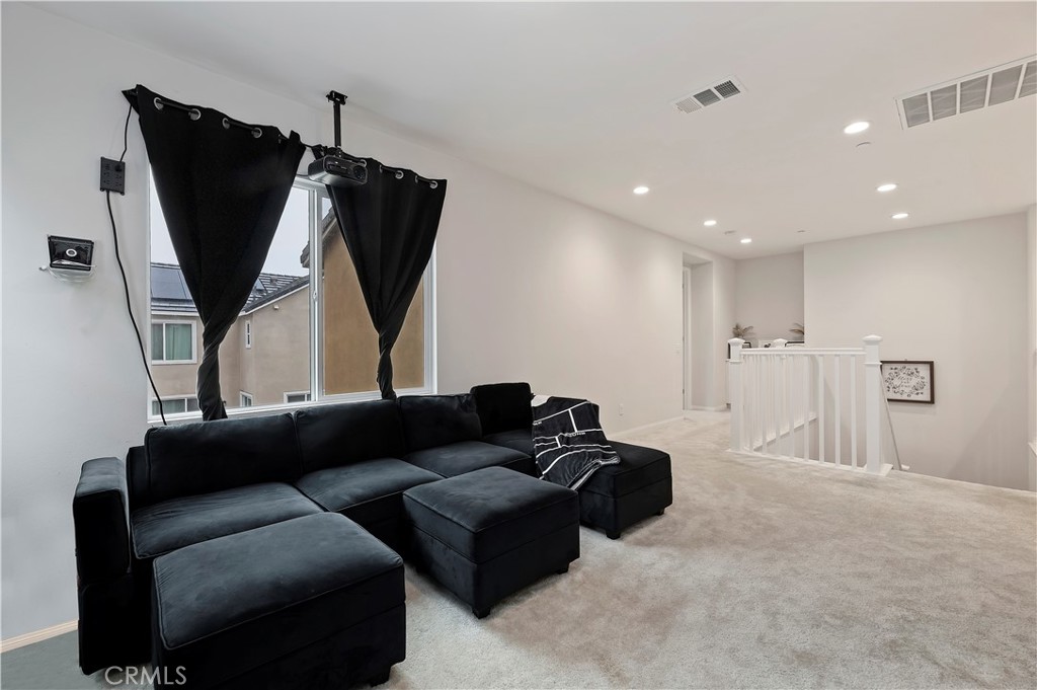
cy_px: 345
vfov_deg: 81.1
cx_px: 518
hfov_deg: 104.3
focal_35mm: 14
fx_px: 403
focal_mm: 14
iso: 500
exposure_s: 1/5
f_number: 10
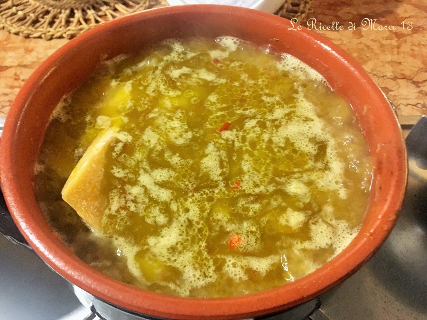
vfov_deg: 48.2
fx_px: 358
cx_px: 214
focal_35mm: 29
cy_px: 160
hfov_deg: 61.7
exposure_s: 1/17
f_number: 2.2
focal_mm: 4.15
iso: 250
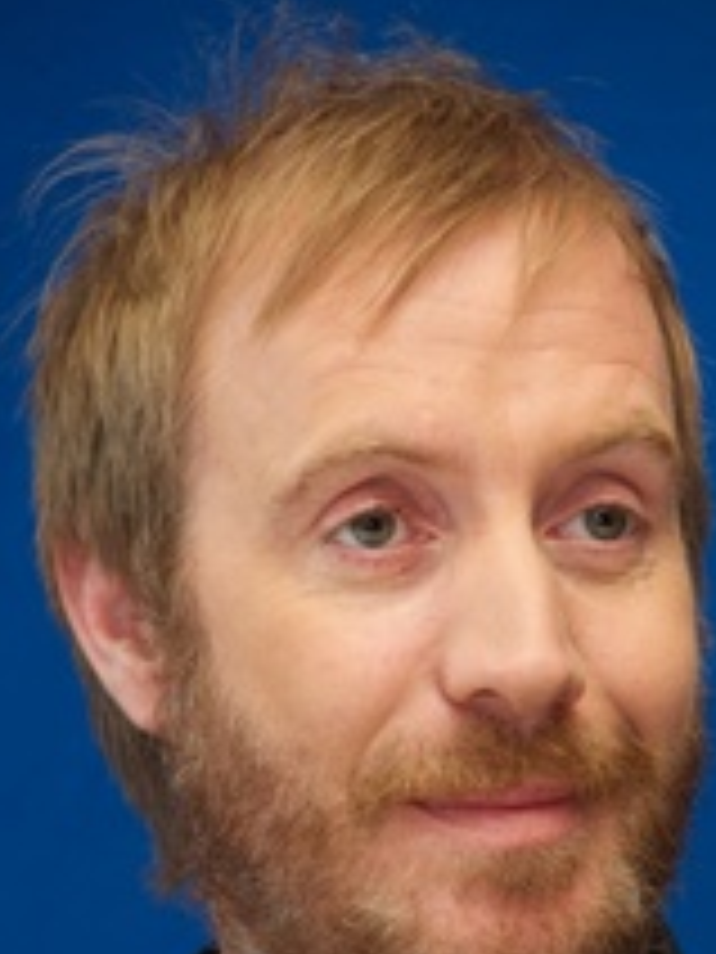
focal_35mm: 362
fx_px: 9984
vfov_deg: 5.5
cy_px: 864
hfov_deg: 4.1
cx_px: 509
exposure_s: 1/60
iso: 1000
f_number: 5.6
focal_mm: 200
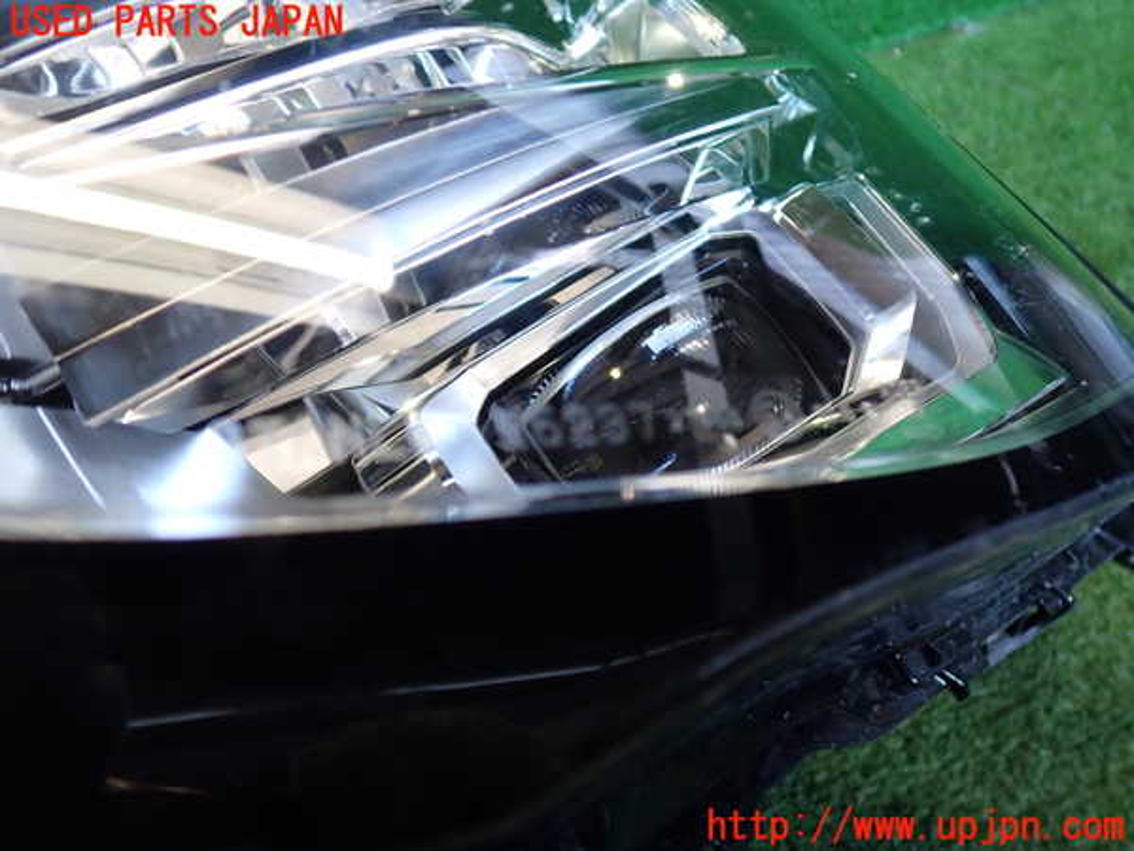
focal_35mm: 30
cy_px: 426
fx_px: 983
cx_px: 567
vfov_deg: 46.8
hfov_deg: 60.0
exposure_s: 1/60
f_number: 2.3
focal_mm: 5.4
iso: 200
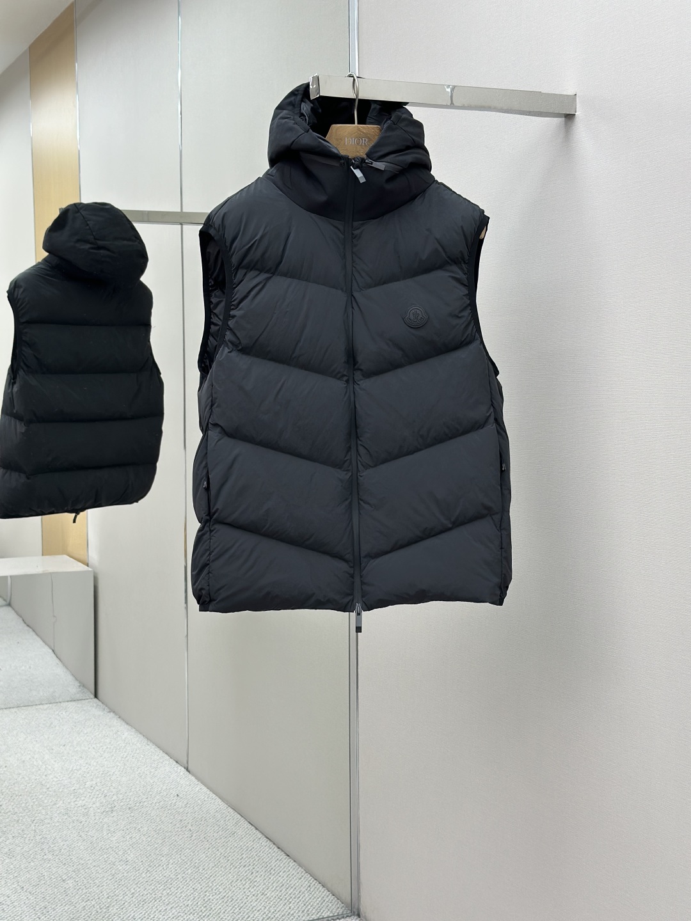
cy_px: 460
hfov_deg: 30.3
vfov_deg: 39.7
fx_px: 1278
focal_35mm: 48
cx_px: 346
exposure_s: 1/205
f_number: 1.78
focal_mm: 6.86
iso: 80
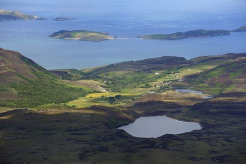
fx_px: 1298
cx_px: 123
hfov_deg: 10.8
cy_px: 82
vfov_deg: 7.2
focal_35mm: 190
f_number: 7.1
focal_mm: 190
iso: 400
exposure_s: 1/800
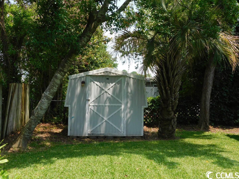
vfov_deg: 36.0
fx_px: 276
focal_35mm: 40
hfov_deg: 46.8
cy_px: 90
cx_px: 120
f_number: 3.6
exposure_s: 1/500
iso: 125
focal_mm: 7.1
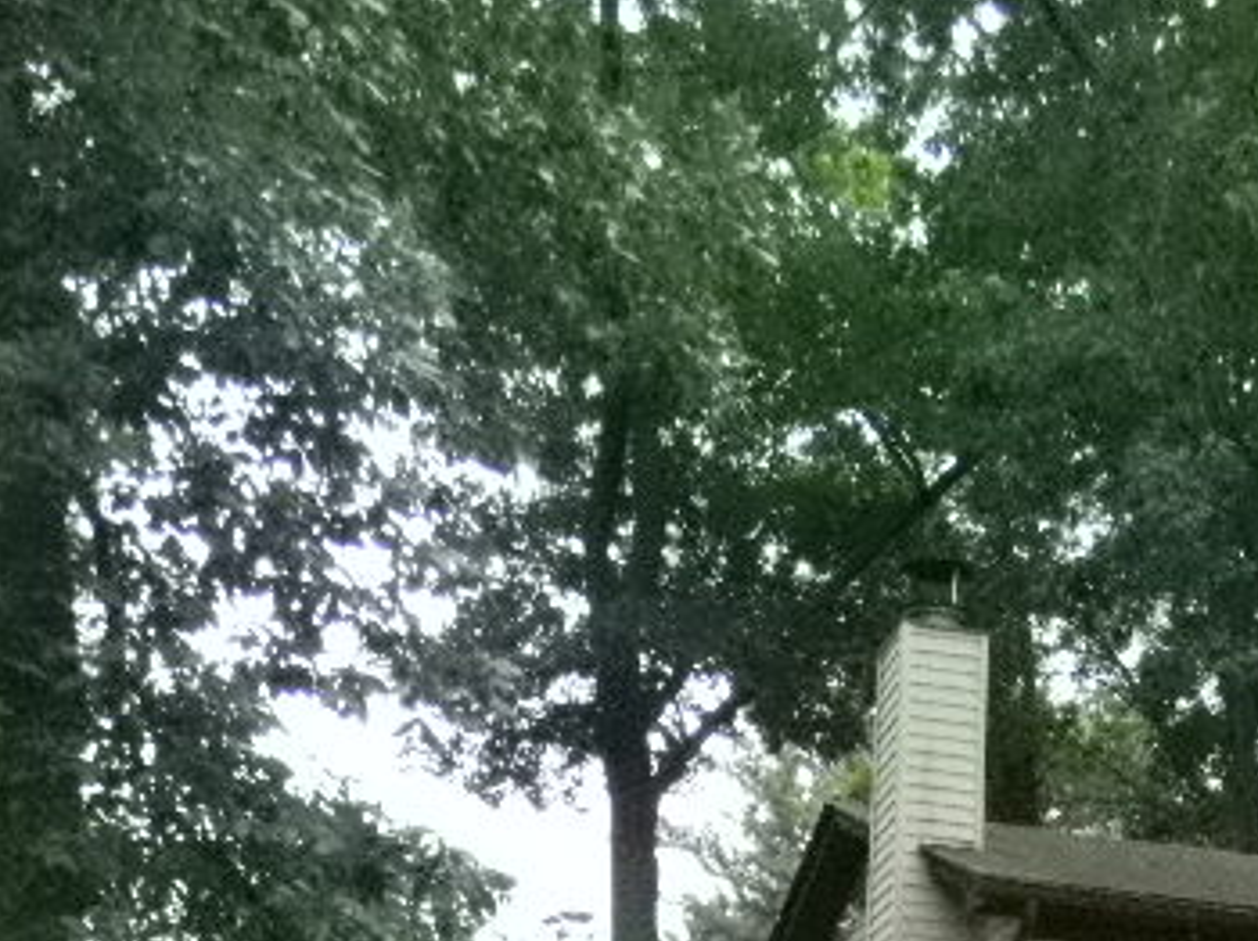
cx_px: 1312
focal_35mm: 82
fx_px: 2978
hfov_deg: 22.7
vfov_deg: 16.6
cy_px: 1347
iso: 1600
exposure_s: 1/698
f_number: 7
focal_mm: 5
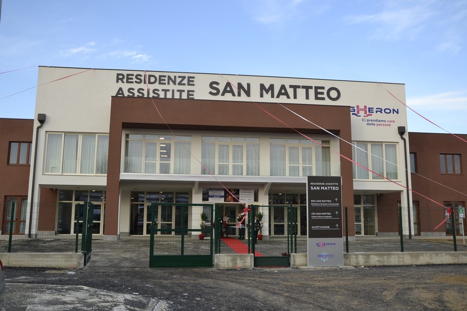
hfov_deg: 59.5
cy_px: 156
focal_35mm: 32
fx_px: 409
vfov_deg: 41.7
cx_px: 234
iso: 125
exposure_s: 1/125
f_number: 5.6
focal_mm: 21
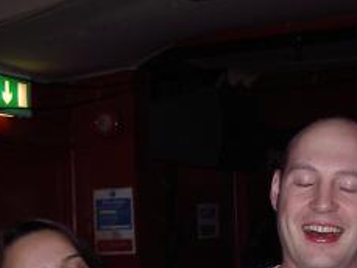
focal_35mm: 85
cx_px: 240
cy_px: 221
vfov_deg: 17.2
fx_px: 877
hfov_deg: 22.9
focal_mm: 5.8
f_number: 2.6
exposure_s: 1/60
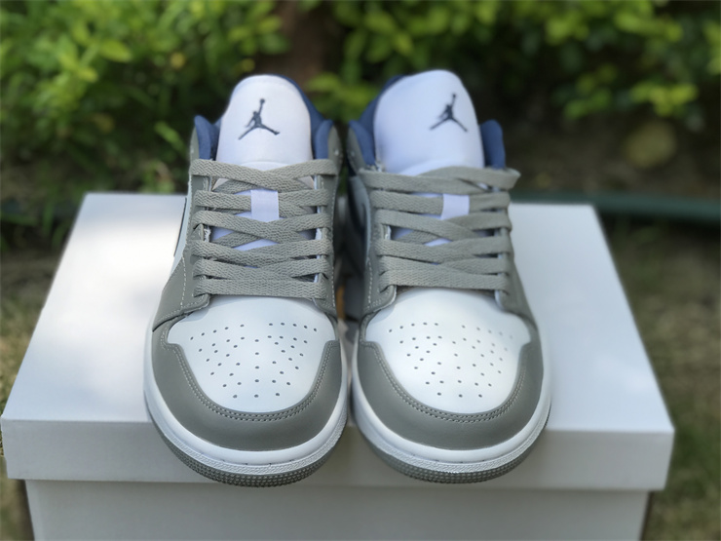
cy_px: 270
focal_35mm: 57
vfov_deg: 25.7
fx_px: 1187
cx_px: 360
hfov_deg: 33.8
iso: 20
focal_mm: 6.6
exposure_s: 1/399
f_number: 2.8
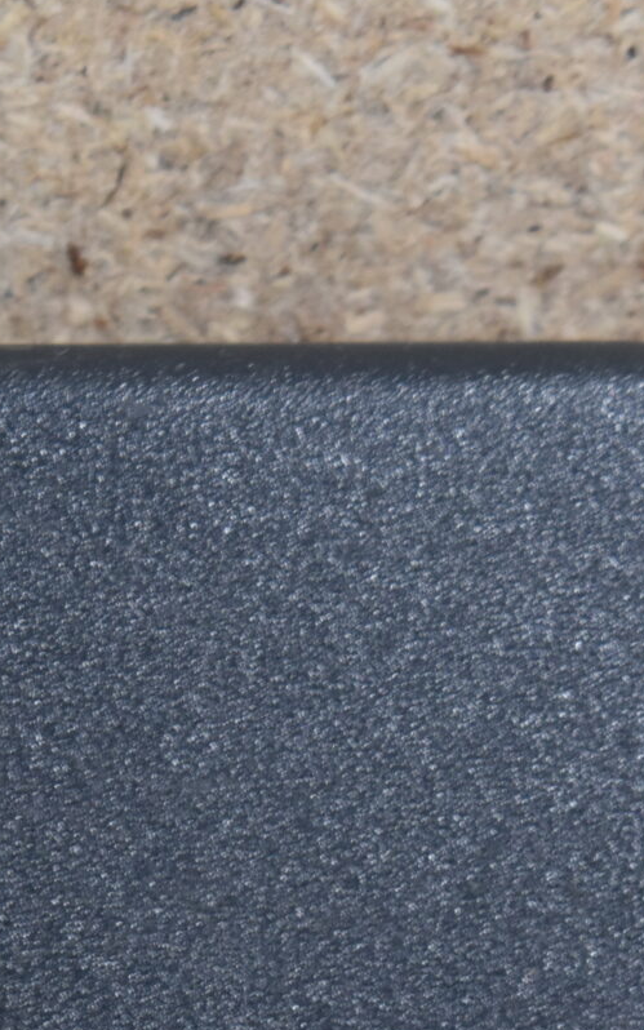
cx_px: 214
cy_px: 820
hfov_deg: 4.9
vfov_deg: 7.8
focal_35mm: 270
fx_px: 7569
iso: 500
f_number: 5.6
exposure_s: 1/60
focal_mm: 55
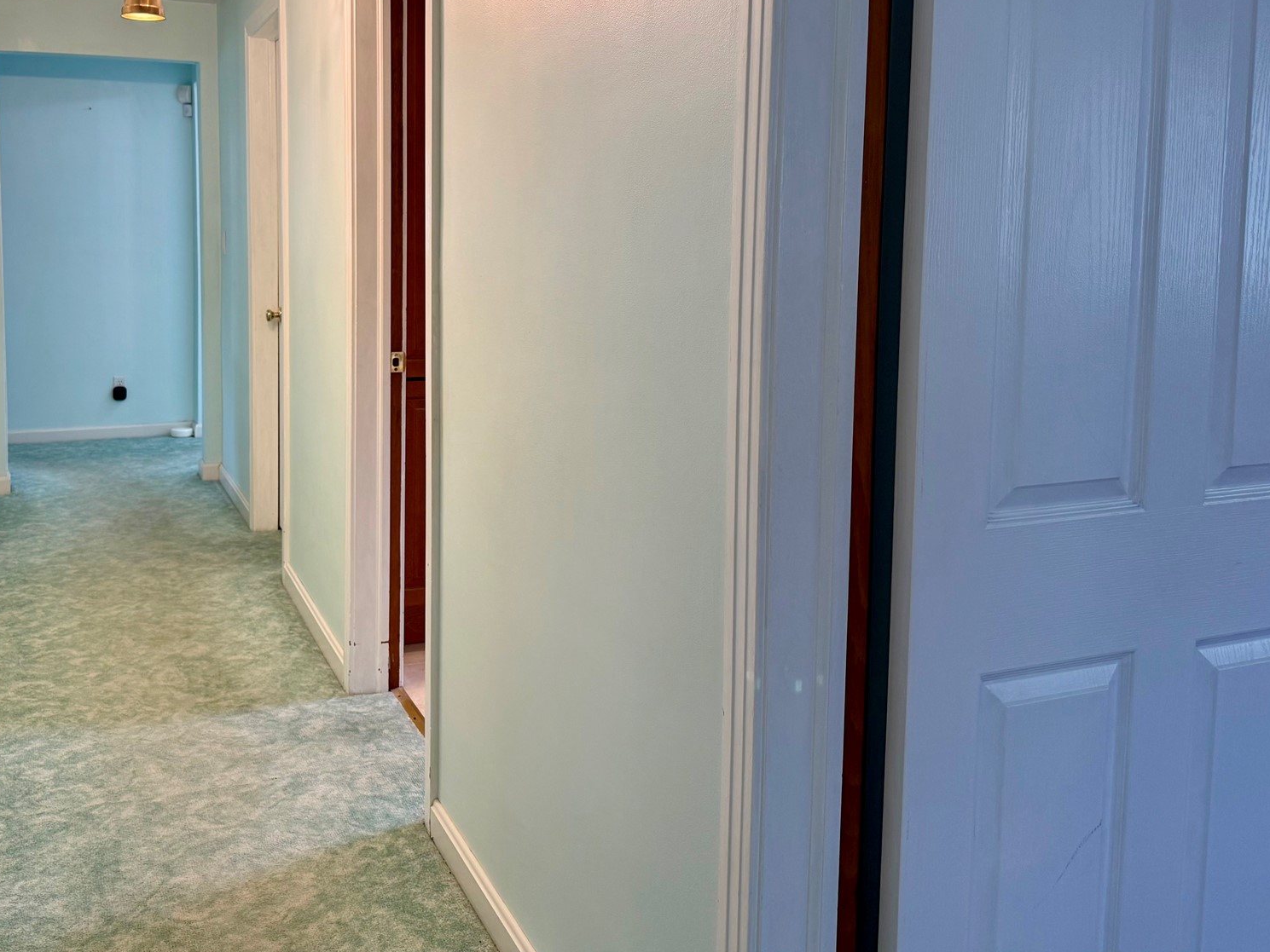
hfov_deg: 54.7
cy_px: 304
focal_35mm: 33
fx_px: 1211
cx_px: 468
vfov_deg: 42.3
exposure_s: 1/120
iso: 125
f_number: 1.78
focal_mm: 6.76
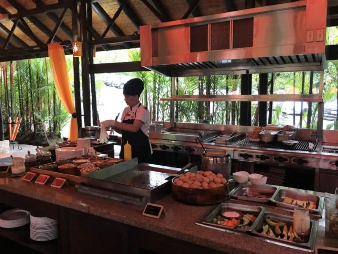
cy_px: 127
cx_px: 169
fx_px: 283
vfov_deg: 48.2
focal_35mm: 29
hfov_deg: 61.7
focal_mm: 4.15
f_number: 2.2
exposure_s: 1/17
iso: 200
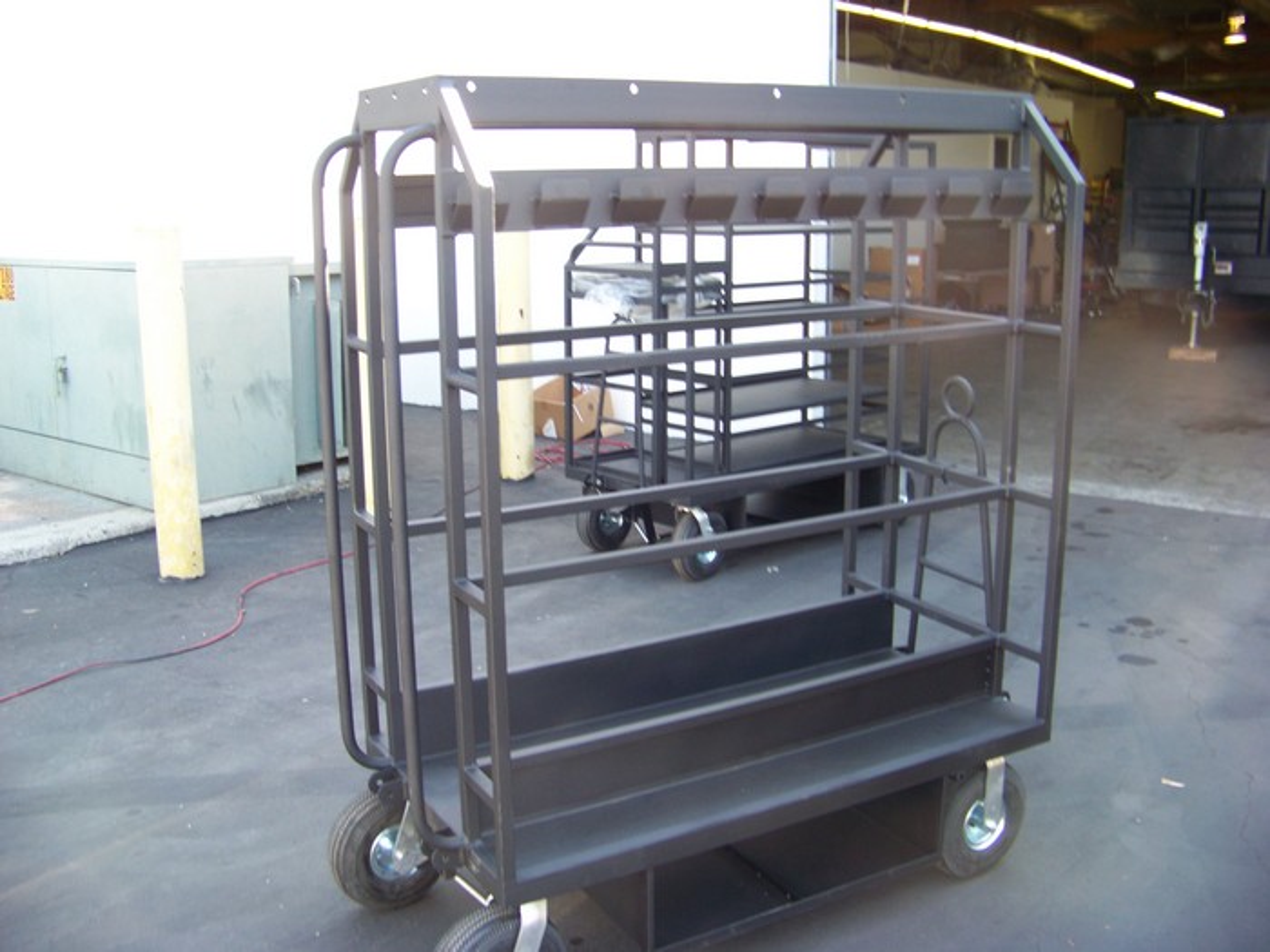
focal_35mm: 36
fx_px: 1321
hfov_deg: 51.4
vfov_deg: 39.7
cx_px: 635
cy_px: 476
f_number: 2.8
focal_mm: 5.85
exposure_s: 1/40
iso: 72
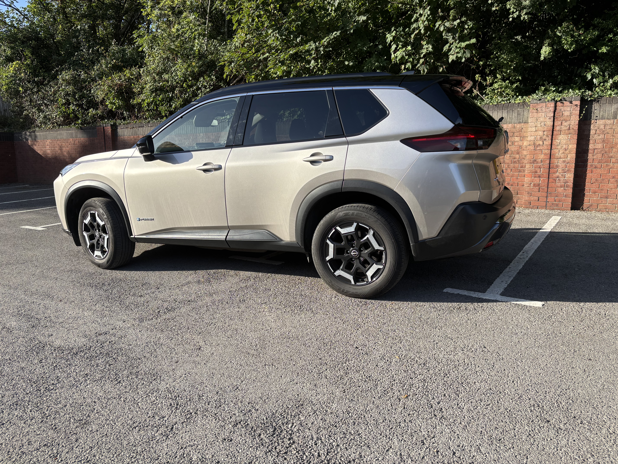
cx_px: 309
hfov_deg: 67.3
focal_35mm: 26
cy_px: 232
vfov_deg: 53.1
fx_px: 464
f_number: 1.6
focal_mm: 5.96
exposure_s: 1/1458
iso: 50
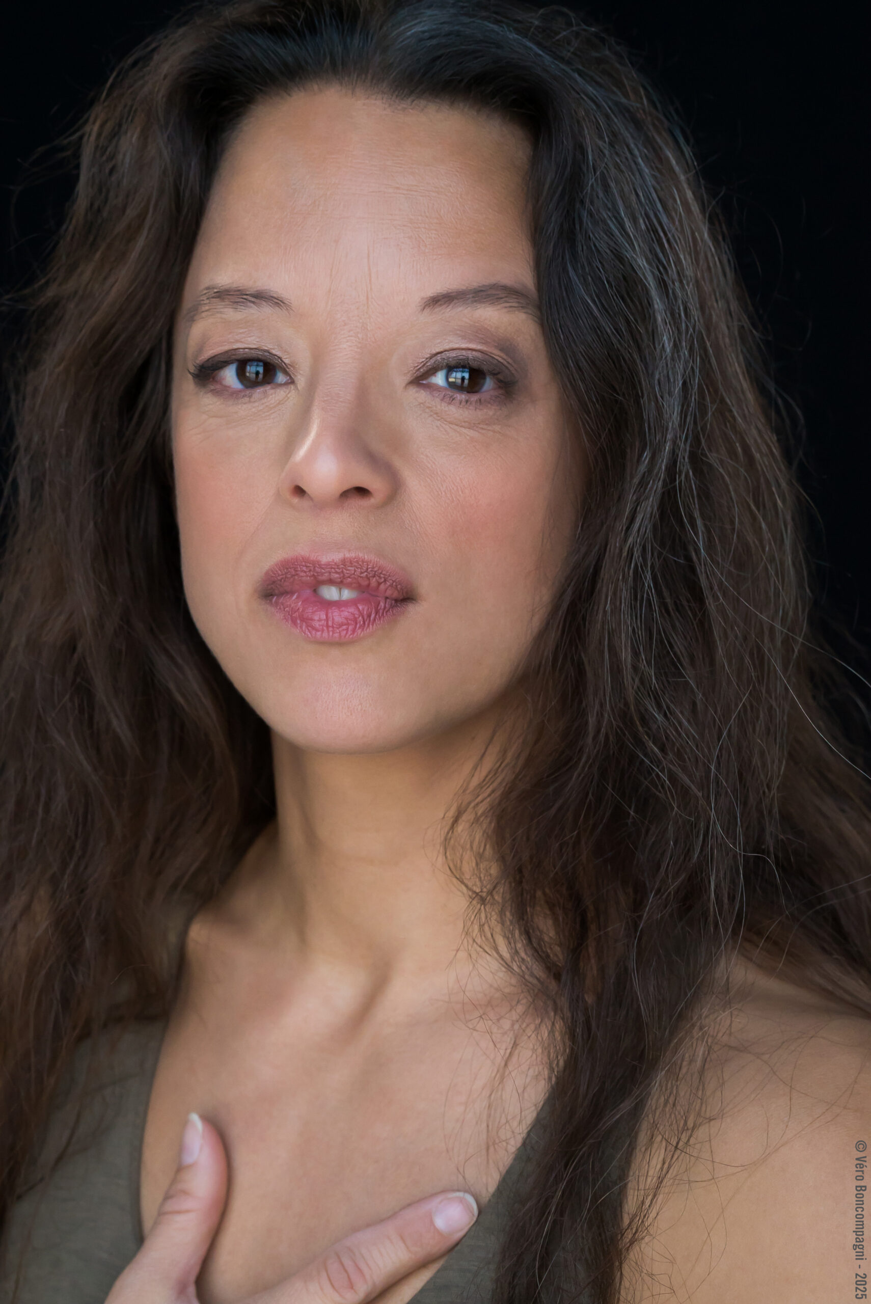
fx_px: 6813
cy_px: 652
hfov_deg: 7.3
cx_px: 436
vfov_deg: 10.9
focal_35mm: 188
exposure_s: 1/200
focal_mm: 188
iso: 4000
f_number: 8
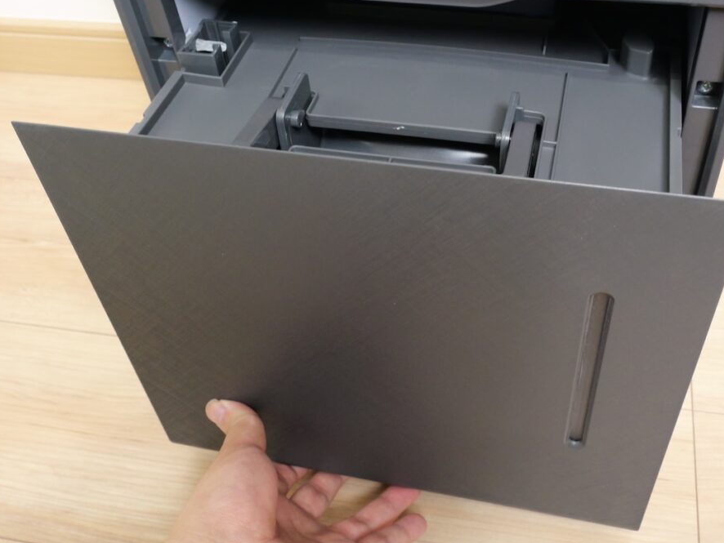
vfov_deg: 38.6
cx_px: 411
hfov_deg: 50.0
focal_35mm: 37
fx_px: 774
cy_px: 231
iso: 3200
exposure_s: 1/20
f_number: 6.3
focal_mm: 16
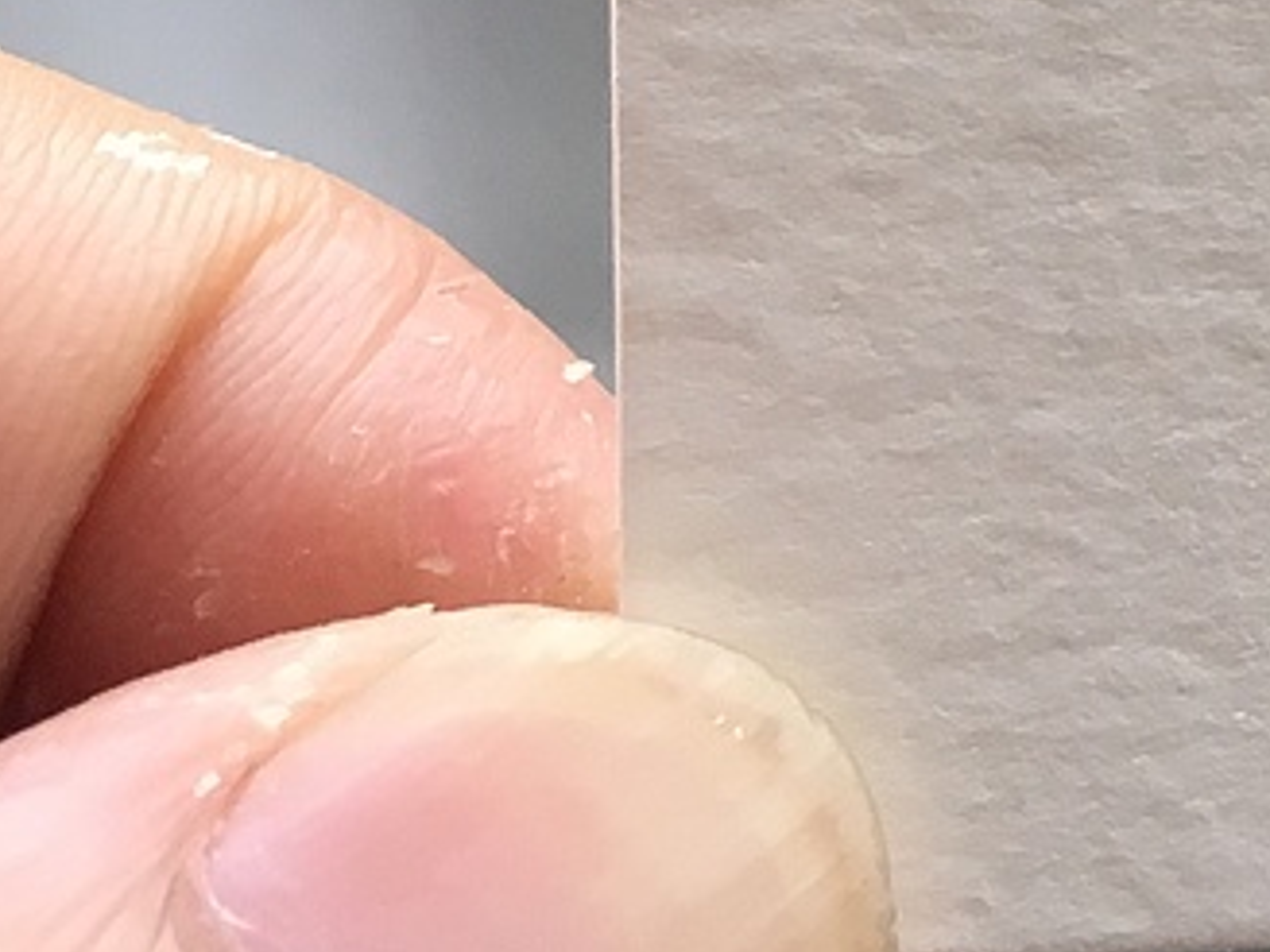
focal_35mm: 113
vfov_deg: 12.6
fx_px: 4146
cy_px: -364
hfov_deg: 15.0
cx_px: 2327
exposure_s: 1/33
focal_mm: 4.15
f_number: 2.2
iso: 40
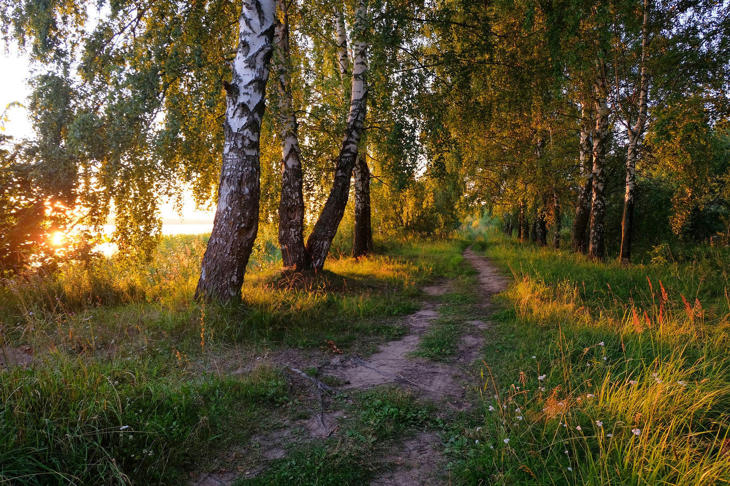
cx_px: 365
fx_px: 487
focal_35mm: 24
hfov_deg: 73.8
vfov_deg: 53.1
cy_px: 243
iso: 400
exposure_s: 1/120
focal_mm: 16
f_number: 3.5
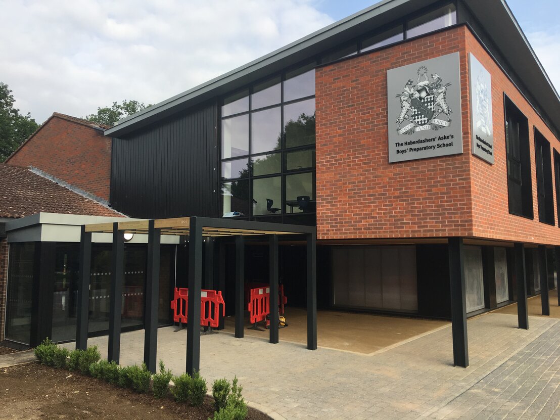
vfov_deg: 48.2
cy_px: 210
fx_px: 469
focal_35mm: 29
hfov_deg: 61.7
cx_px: 280
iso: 25
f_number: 2.2
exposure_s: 1/472
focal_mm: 4.15
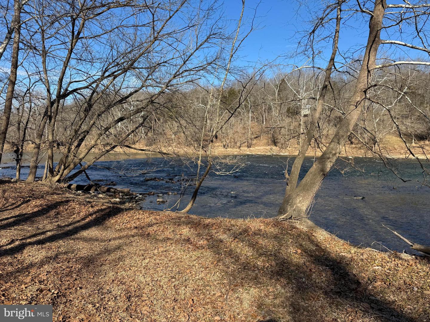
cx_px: 215
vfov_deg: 56.8
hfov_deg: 71.6
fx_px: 298
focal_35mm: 24
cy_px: 161
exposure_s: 1/2959
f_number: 1.78
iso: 80
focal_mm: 6.76
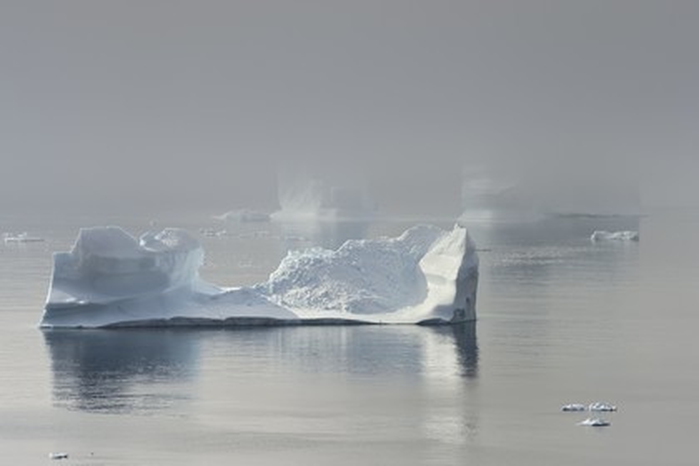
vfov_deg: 6.9
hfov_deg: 10.3
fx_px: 3883
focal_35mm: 200
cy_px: 233
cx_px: 350
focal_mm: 200
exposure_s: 1/320
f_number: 11
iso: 200
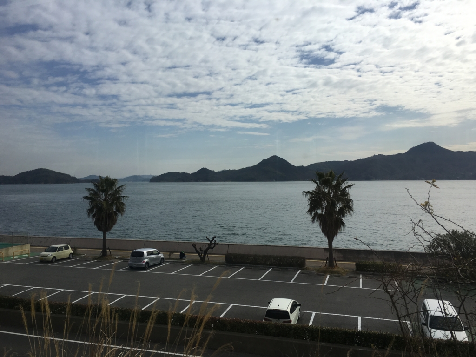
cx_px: 238
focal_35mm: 29
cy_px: 178
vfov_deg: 48.2
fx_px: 399
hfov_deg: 61.7
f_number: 2.2
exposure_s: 1/1672
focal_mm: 4.15
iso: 25
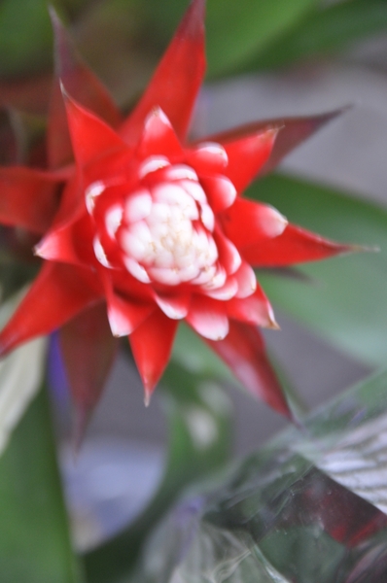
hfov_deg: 4.6
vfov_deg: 6.9
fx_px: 4854
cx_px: 194
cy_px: 292
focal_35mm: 300
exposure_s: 1/2.5
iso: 800
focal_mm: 200
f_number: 5.6
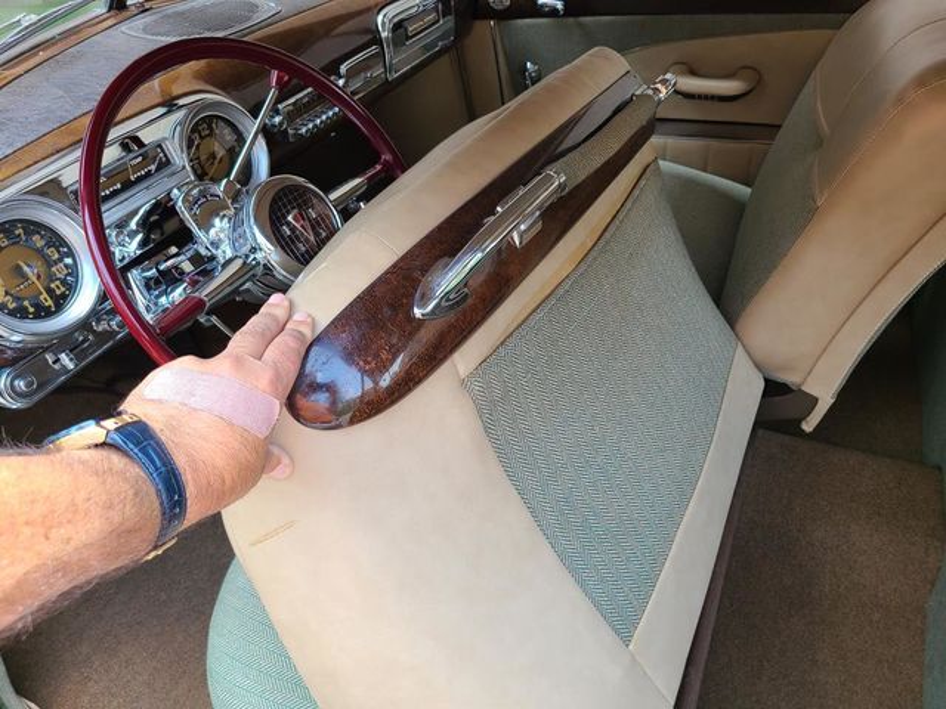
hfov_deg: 67.3
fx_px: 711
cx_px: 473
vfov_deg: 53.1
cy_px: 354
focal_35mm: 26
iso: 40
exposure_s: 1/138
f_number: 1.8
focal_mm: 5.4
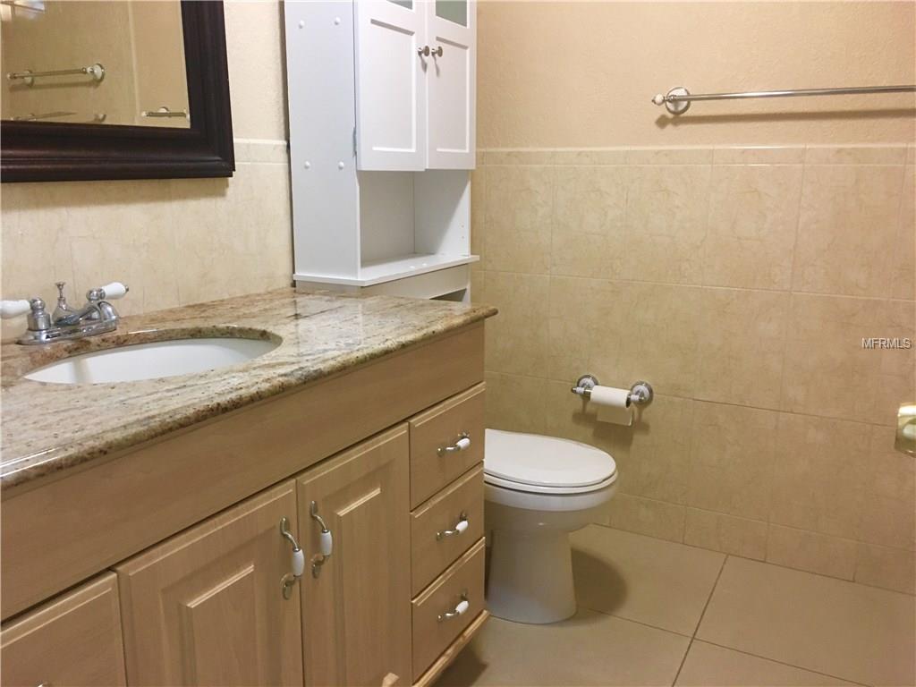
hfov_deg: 61.7
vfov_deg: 48.2
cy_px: 344
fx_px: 767
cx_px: 458
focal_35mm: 29
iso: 160
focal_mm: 4.15
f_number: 2.2
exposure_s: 1/30
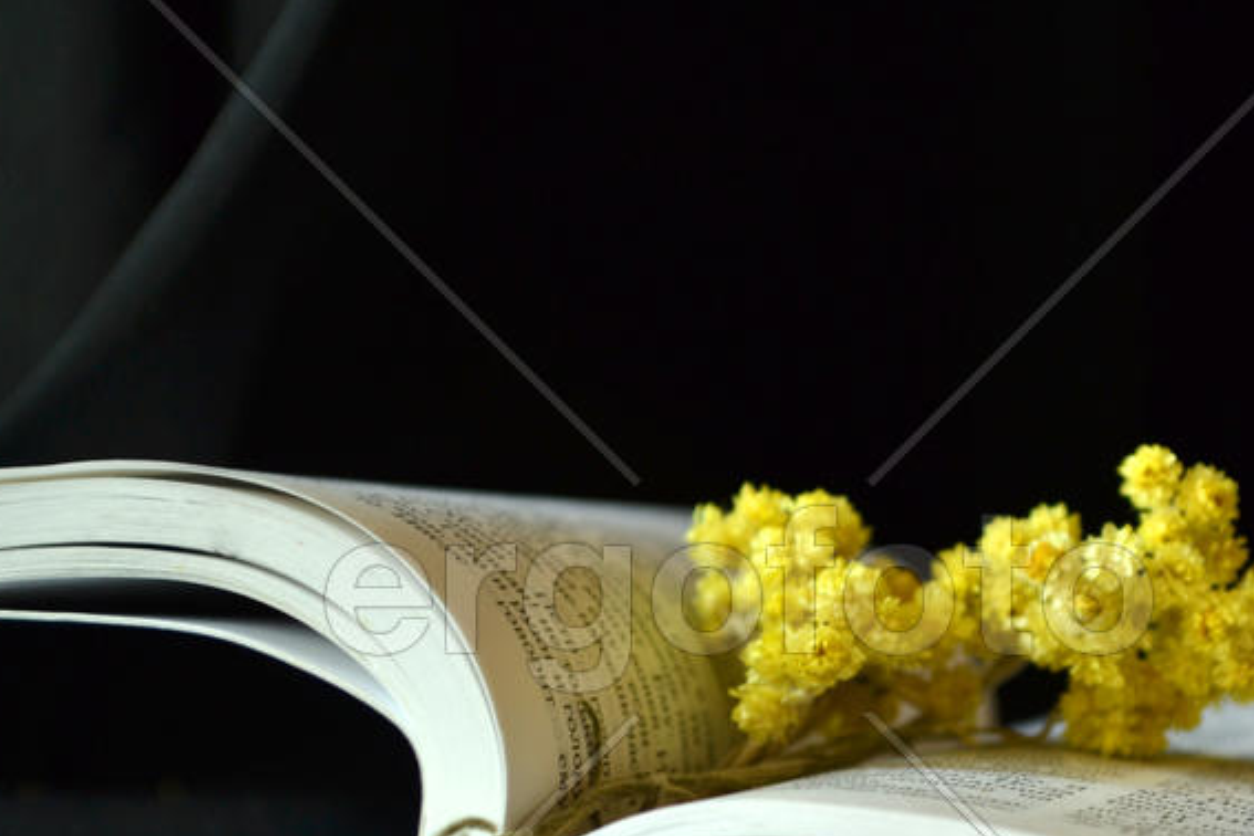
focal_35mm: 115
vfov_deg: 11.9
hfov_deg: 17.8
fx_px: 4006
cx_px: 752
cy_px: 599
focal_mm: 50
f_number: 5.6
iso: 100
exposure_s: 1/25
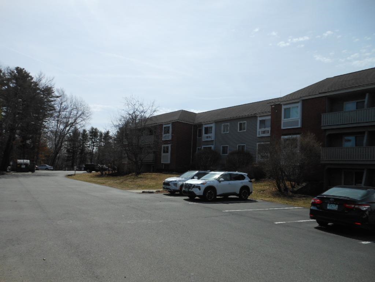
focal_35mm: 25
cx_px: 188
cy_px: 141
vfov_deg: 54.9
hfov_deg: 69.4
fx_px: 271
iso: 80
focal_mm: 4.5
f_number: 3.2
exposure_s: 1/2000
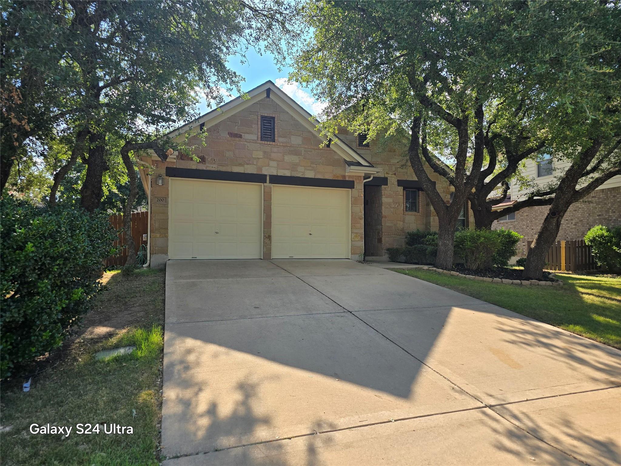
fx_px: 413
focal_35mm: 23
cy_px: 233
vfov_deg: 58.9
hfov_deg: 73.9
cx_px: 310
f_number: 1.7
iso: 12
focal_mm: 6.3
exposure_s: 1/541
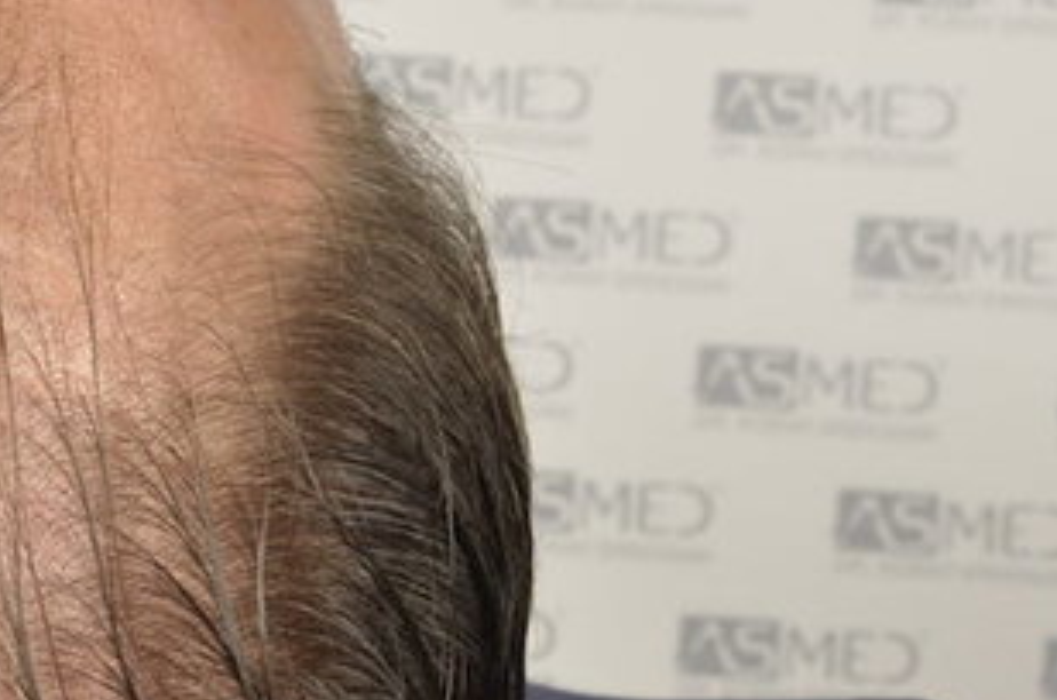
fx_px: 5567
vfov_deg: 7.2
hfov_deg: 10.7
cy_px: 412
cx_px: -151
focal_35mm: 190
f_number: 16
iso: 320
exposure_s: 1/160
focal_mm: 52
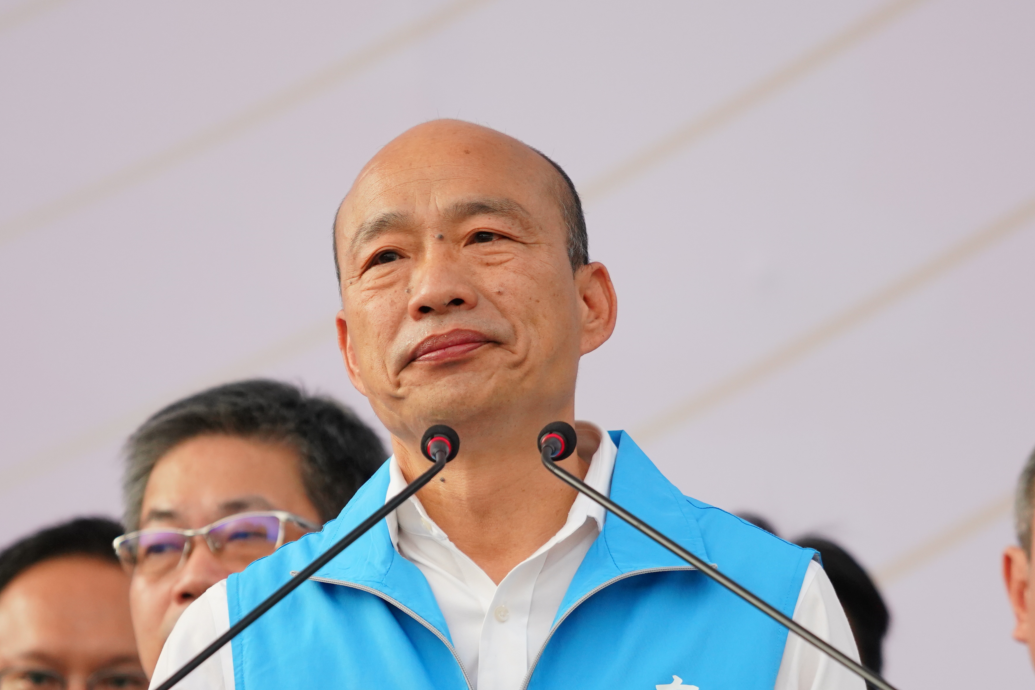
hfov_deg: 4.7
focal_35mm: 439
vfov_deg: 3.1
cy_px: 370
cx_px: 507
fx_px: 12622
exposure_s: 1/640
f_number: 4
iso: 1000
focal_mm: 200
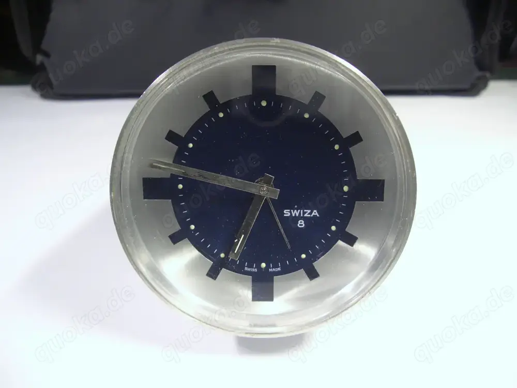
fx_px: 523
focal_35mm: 35
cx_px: 258
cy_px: 194
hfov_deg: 52.6
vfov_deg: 40.7
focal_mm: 5.8
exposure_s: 1/25
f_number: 2.6
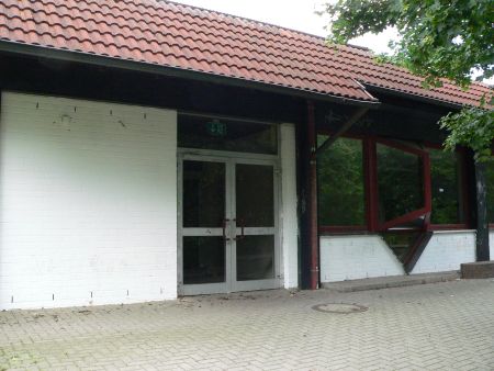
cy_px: 186
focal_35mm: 36
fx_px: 514
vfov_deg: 39.7
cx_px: 247
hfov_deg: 51.3
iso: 400
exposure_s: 1/320
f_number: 4
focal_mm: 6
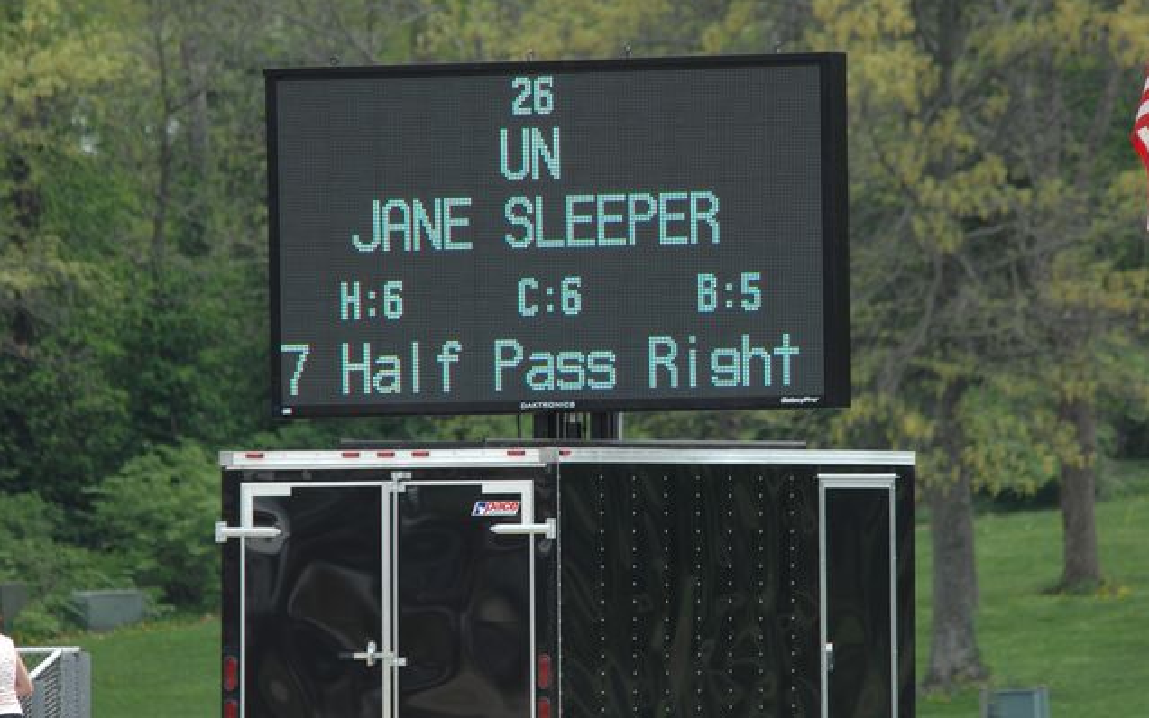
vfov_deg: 2.6
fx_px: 15843
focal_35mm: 506
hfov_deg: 4.2
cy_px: 336
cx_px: 575
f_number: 5.3
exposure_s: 1/500
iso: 200
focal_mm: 330
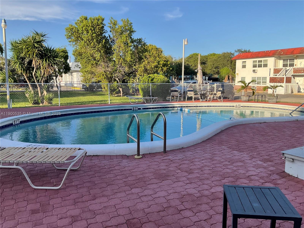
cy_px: 114
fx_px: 255
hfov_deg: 61.7
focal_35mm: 29
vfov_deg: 48.2
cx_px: 152
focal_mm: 3
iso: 16
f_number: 1.8
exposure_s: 1/883
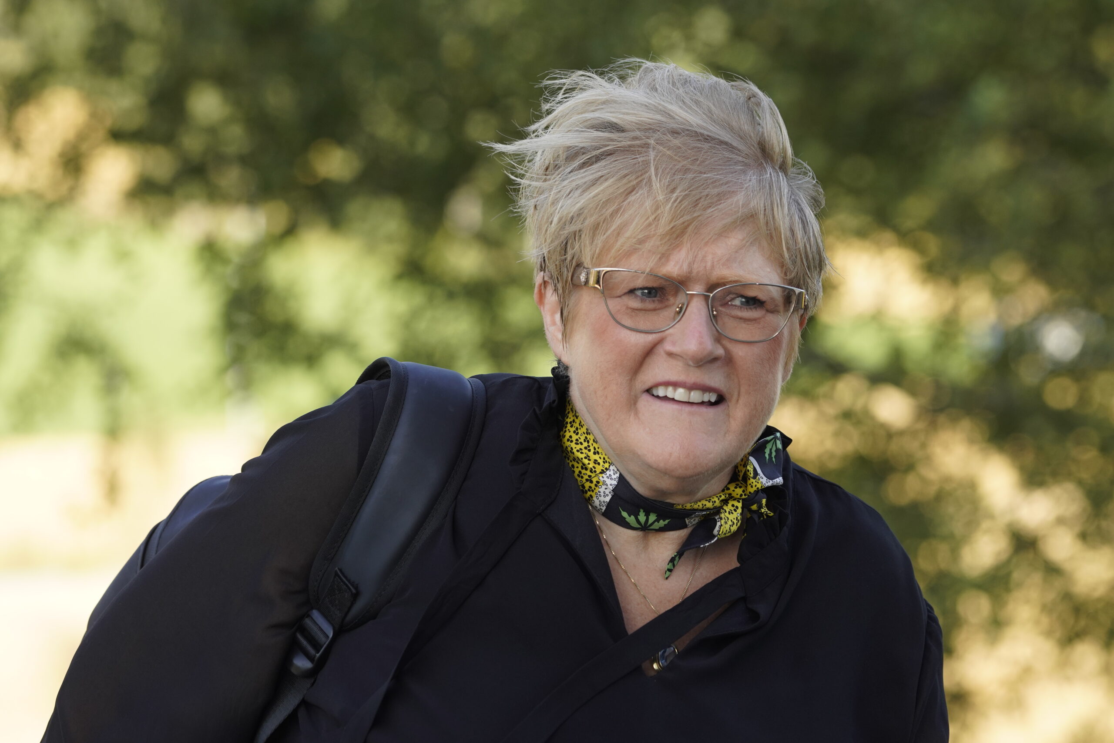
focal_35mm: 219
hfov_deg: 9.4
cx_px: 557
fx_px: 6777
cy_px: 372
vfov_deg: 6.3
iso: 400
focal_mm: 146
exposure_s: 1/500
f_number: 5
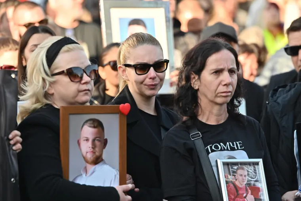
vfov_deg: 6.9
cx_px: 150
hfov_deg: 10.3
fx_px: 1671
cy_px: 100
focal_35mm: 200
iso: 400
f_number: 4
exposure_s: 1/1000
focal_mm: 200
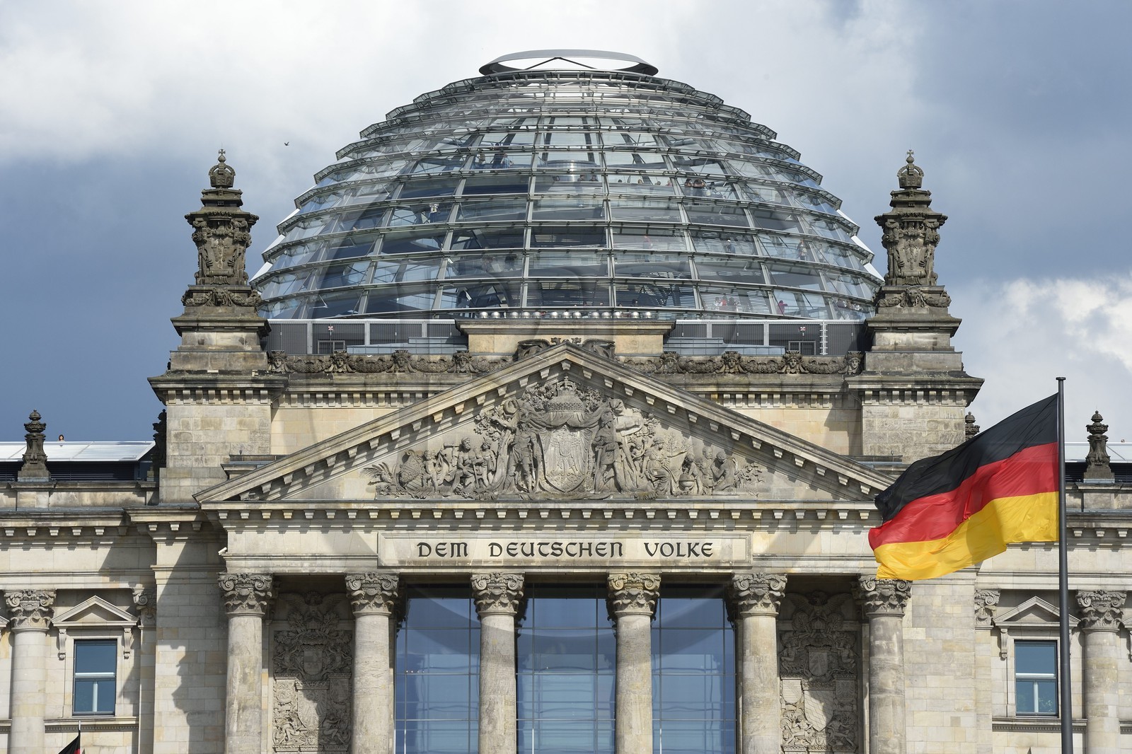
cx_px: 566
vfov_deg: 7.2
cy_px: 377
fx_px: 5973
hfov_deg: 10.8
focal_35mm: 190
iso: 200
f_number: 14
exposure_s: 1/250
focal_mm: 190
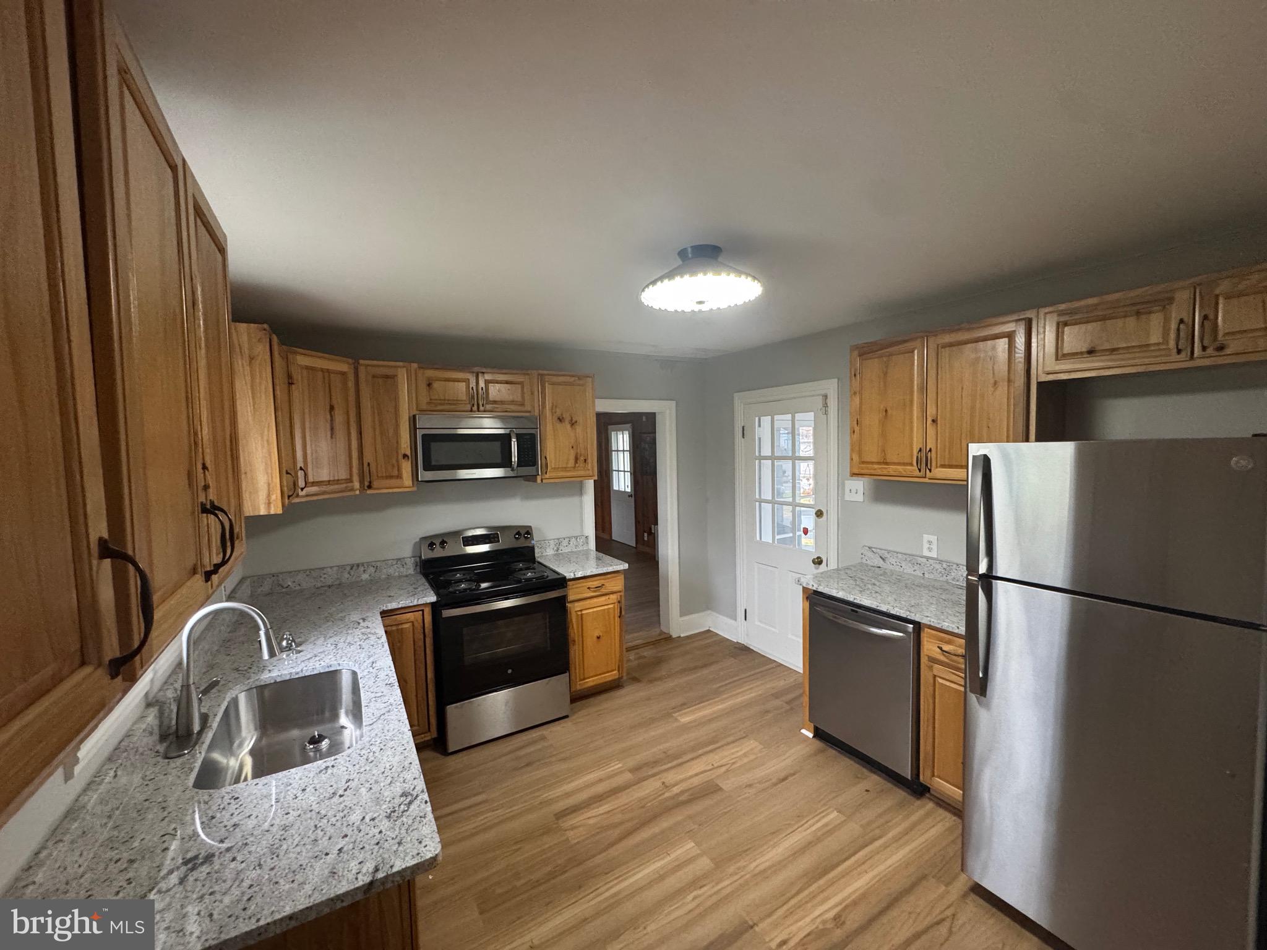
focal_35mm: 14
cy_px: 475
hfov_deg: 102.1
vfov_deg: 85.7
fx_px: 512
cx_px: 634
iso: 500
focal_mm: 2.22
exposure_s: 1/60
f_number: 2.2
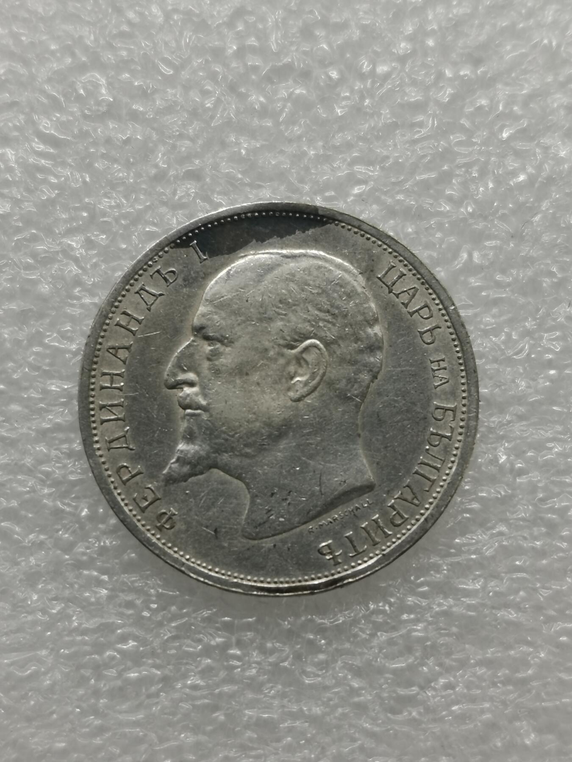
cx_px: 286
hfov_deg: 20.7
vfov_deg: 27.4
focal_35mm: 71
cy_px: 381
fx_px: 1564
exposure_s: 1/128
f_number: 1.6
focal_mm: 5.56
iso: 50
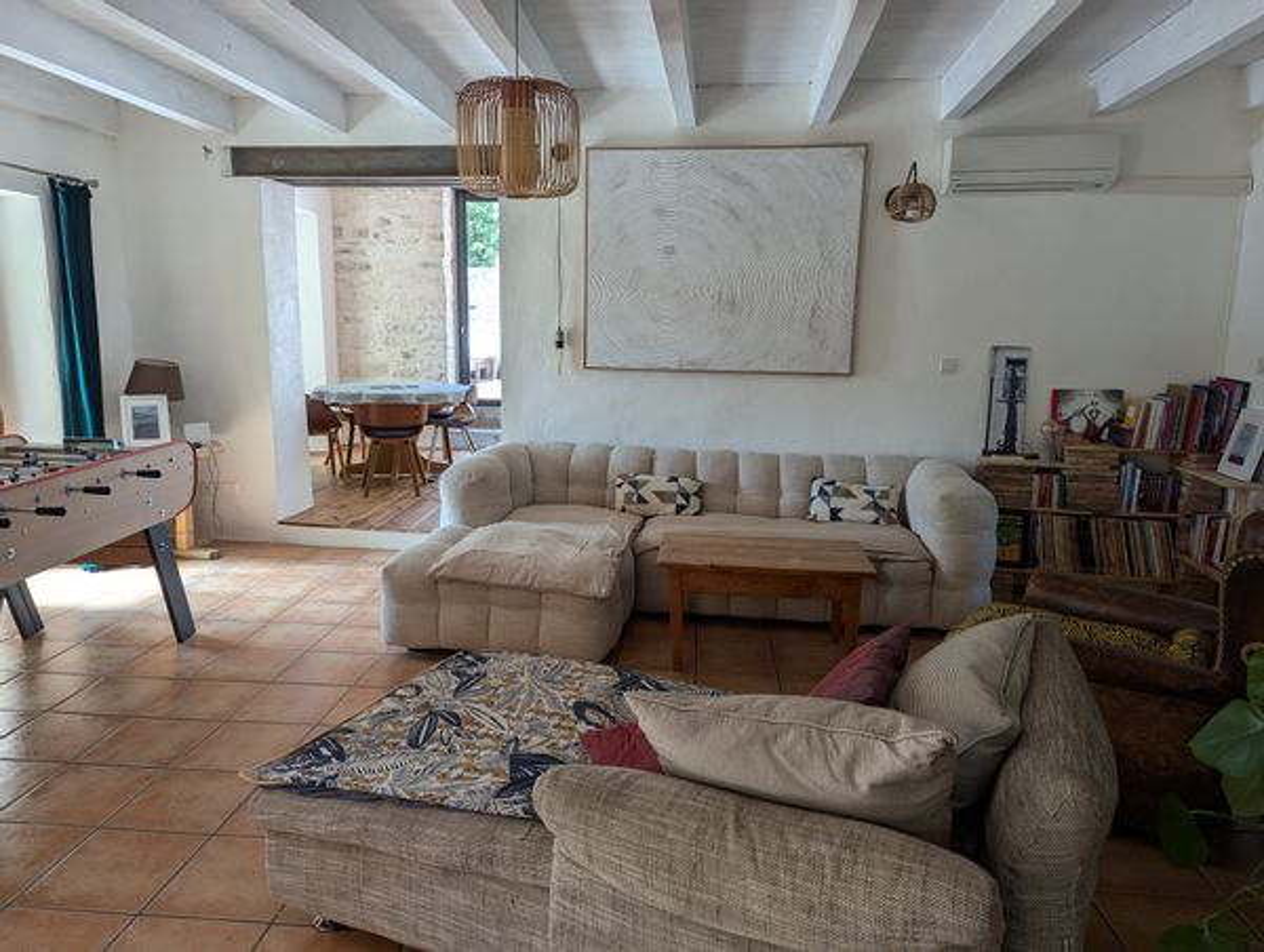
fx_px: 878
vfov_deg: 57.0
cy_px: 476
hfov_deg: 71.5
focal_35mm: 24
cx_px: 632
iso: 56
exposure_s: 1/75
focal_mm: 6.81
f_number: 1.85
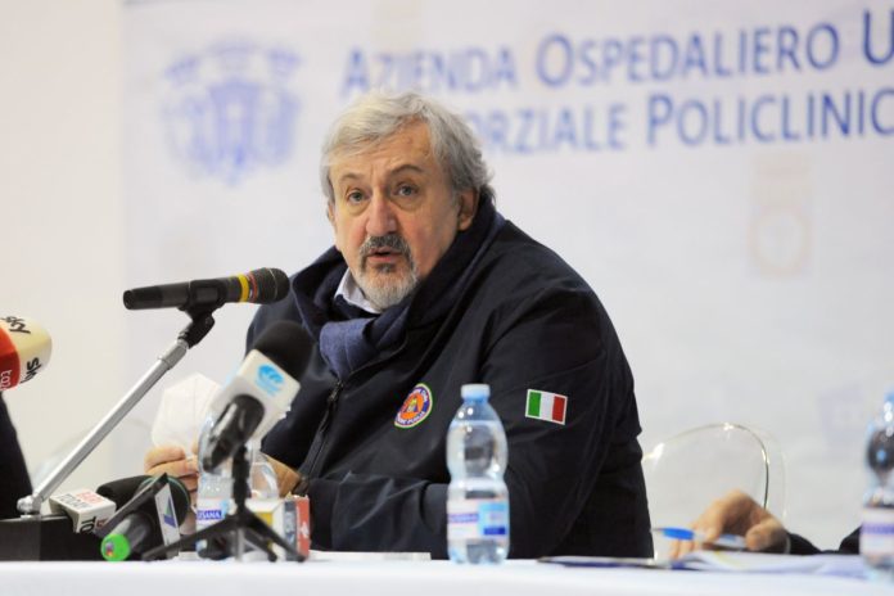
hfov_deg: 10.3
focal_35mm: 200
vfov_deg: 6.9
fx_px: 4966
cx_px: 447
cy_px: 298
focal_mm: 200
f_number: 3.5
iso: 4000
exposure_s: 1/250
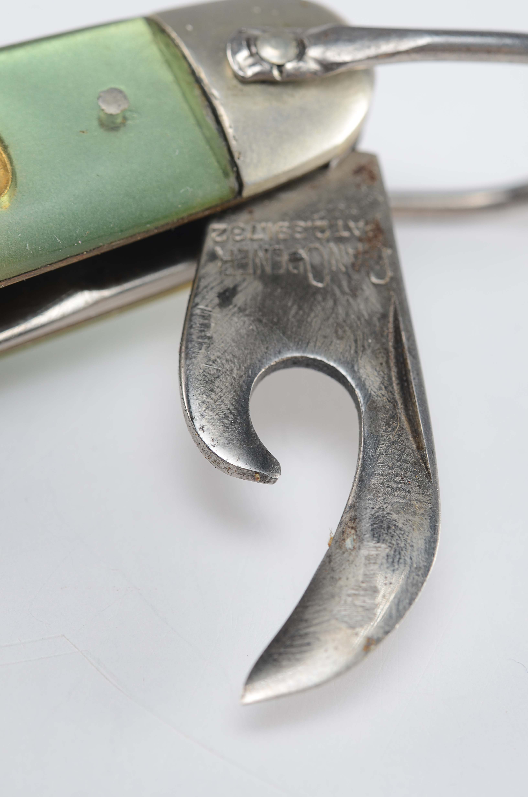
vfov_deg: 22.7
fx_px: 1989
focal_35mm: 90
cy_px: 398
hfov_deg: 15.1
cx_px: 264
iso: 100
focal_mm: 60
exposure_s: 1/80
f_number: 10
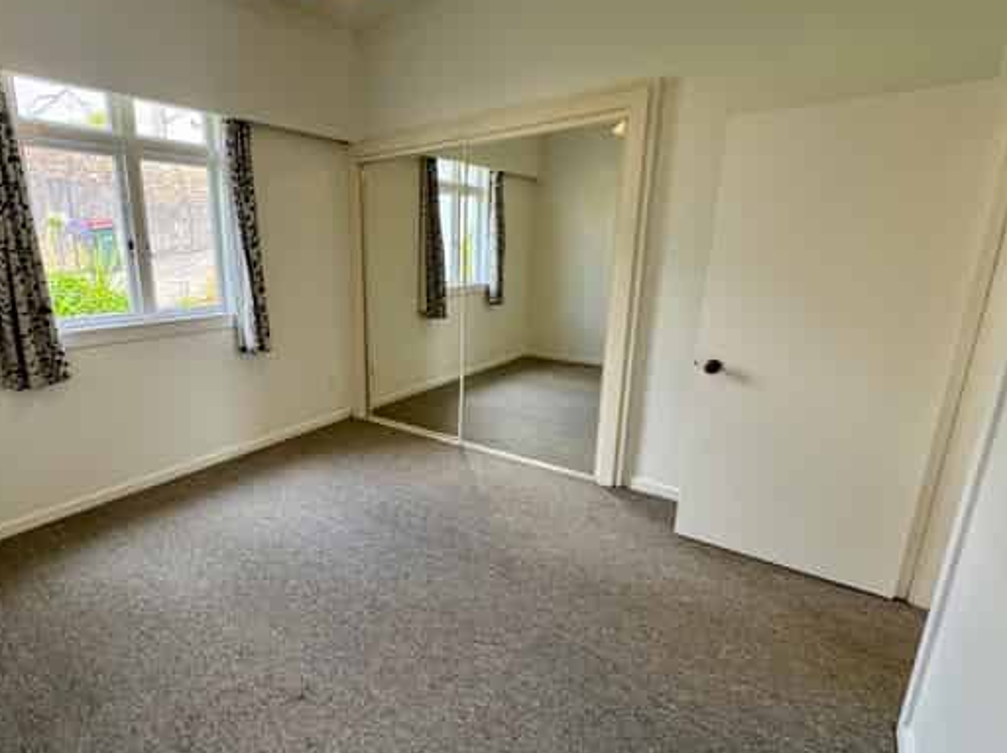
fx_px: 523
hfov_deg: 86.2
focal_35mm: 18
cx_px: 382
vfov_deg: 71.5
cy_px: 373
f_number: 2.2
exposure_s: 1/99
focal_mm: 2.22
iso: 80
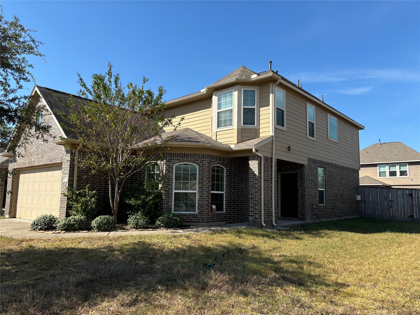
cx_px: 210
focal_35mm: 26
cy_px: 158
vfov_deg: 53.1
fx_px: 315
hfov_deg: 67.3
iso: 50
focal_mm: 5.96
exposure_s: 1/2062
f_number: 1.6
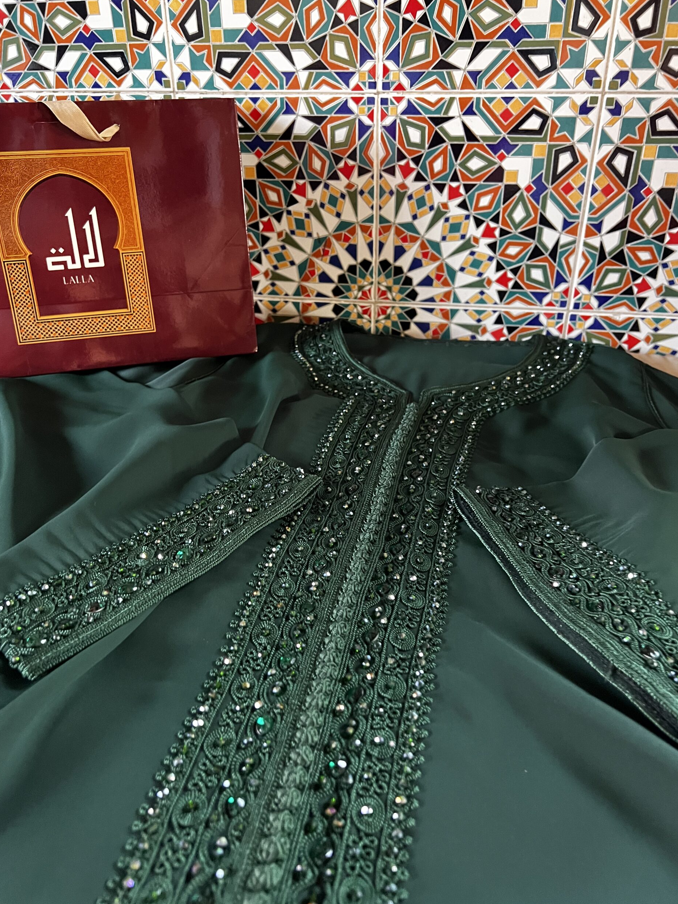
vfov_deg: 65.3
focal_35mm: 27
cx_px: 342
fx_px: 705
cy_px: 450
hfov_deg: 51.4
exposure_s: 1/40
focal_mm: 5.7
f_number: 1.5
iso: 640
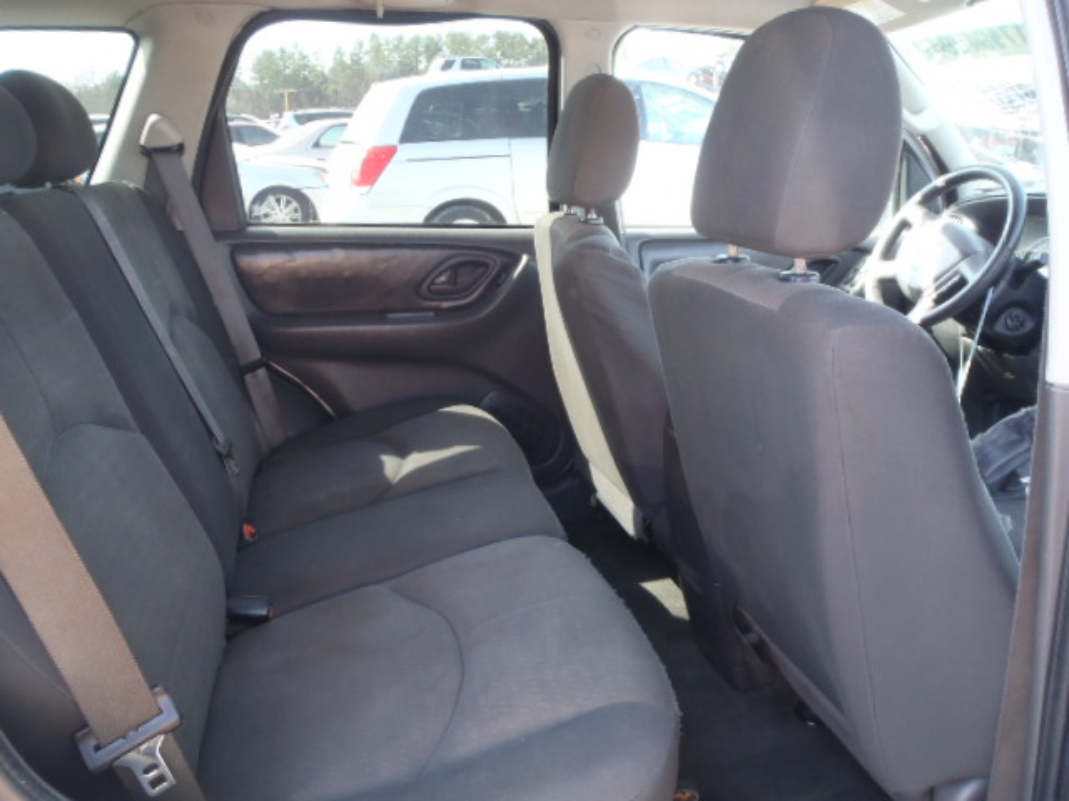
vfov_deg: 49.7
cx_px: 534
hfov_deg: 63.4
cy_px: 400
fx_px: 865
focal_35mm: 28
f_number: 3.5
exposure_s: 1/40
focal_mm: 5
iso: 100
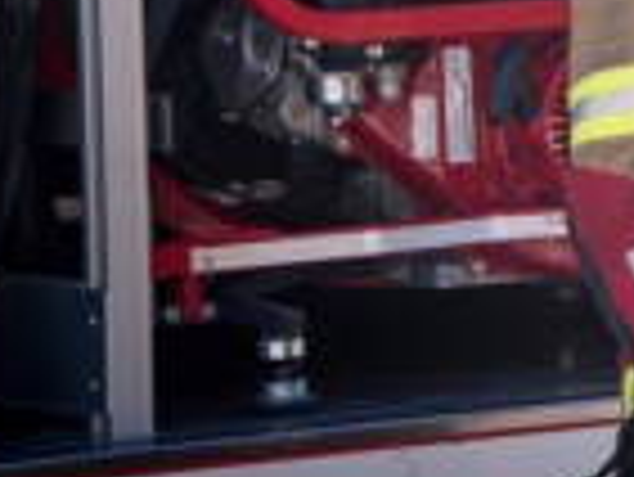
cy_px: -270
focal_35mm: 535
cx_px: 1075
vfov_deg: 2.8
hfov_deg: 3.7
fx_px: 9807
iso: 1600
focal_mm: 145
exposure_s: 1/800
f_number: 7.1
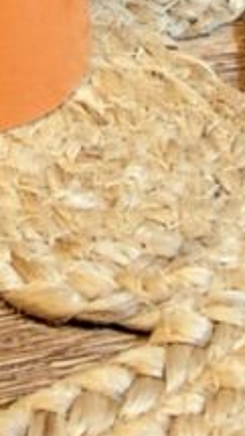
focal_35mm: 130
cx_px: -242
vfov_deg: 13.3
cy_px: -529
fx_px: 1501
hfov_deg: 8.8
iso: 250
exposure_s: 1/50
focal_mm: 1.65
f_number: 2.2
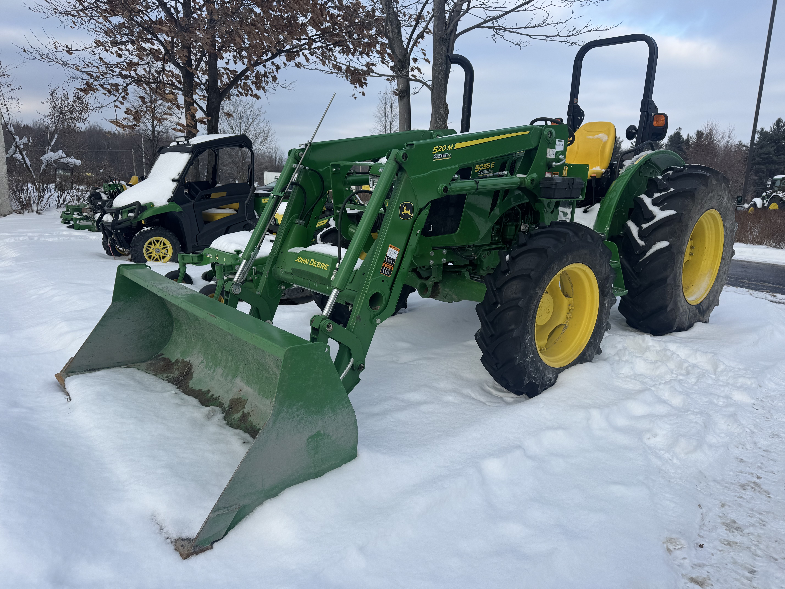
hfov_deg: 71.6
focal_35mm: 24
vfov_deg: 56.8
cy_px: 294
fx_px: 544
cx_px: 392
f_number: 1.78
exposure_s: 1/1524
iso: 80
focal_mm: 6.76
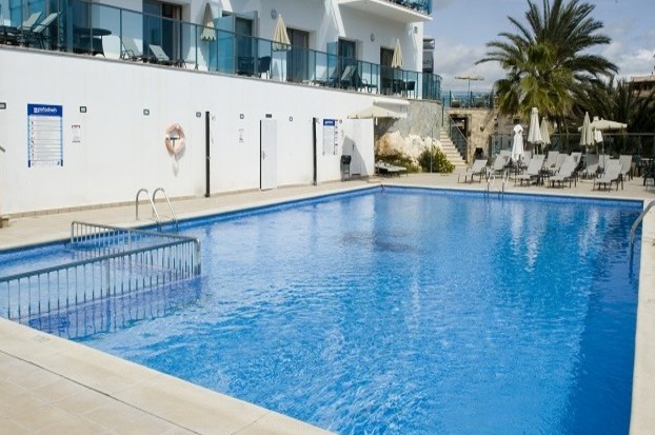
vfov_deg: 39.8
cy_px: 192
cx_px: 289
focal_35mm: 33
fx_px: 600
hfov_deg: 57.1
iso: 250
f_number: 22
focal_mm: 24
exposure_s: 1/250
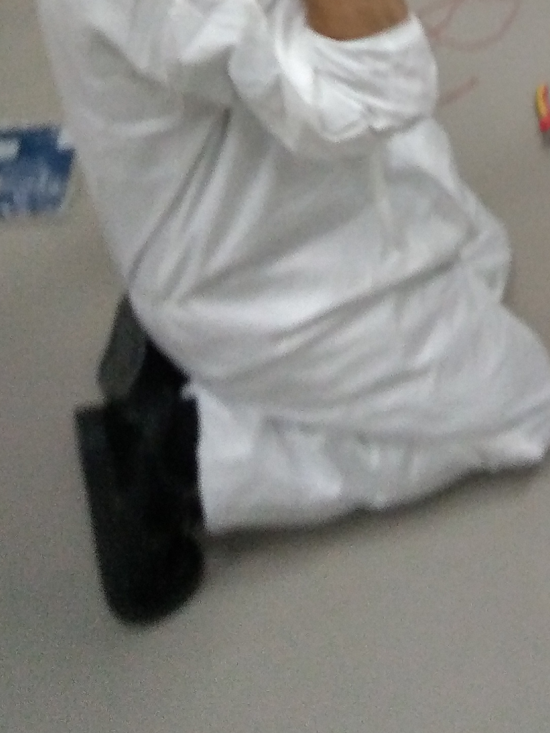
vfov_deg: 22.9
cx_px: 683
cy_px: -241
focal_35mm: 75
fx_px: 1588
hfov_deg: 18.5
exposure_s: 1/20
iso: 476
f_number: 2.2
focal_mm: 3.46
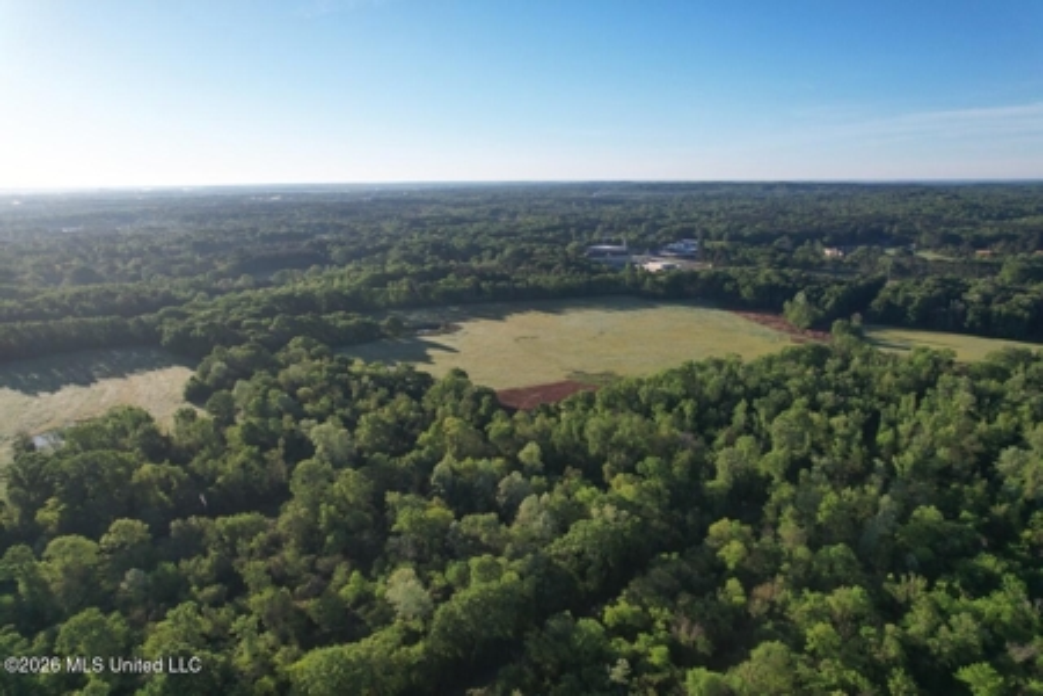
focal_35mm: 22
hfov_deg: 78.6
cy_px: 348
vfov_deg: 57.2
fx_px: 637
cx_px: 522
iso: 100
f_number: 2.8
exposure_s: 1/1500
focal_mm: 8.38
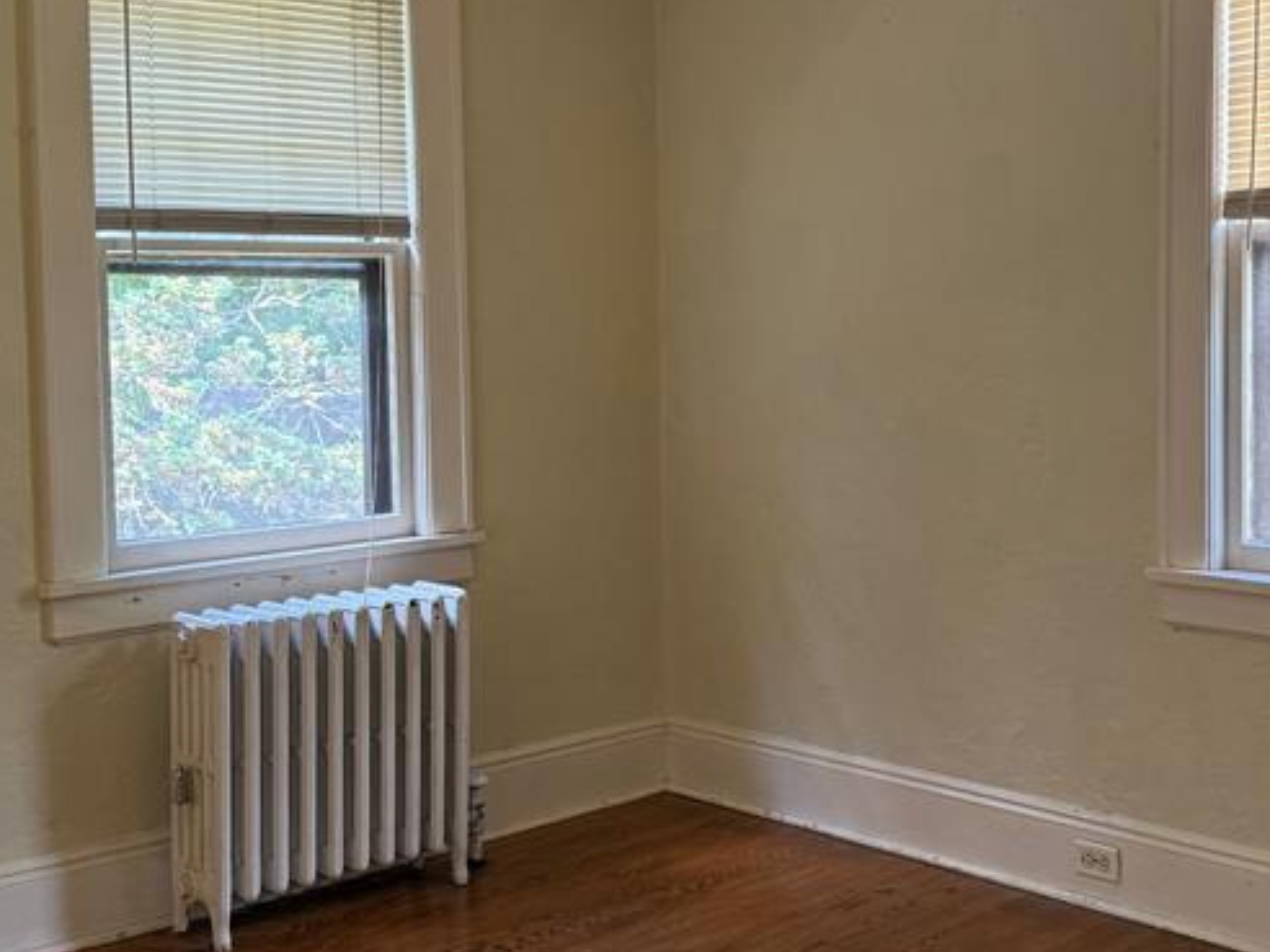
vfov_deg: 29.1
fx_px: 1834
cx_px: 839
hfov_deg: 37.8
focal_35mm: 50
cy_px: 395
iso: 200
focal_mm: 6.76
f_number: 1.78
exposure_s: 1/98
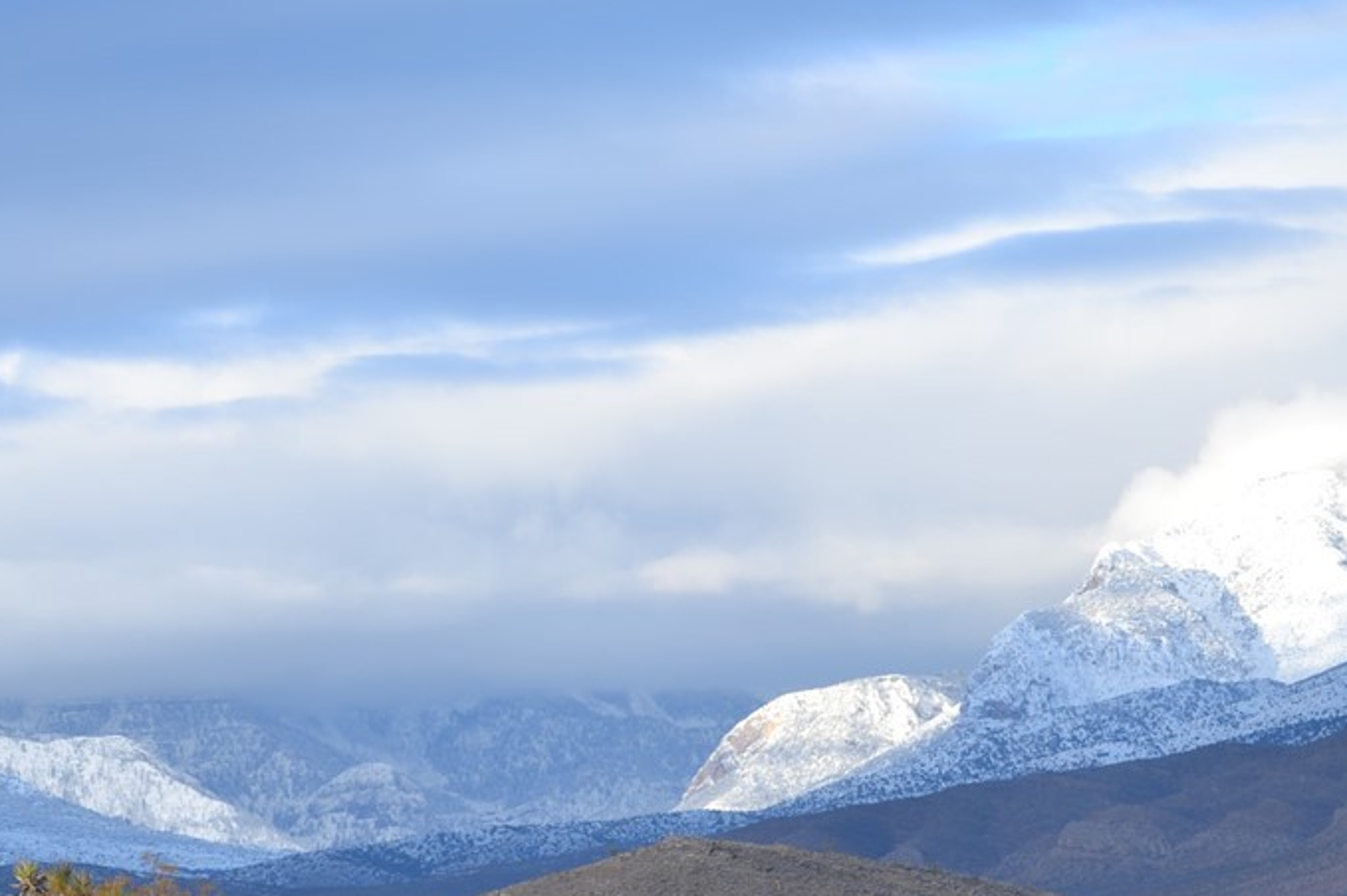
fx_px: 8788
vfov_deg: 5.8
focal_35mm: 235
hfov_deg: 8.8
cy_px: 522
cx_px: 399
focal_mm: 98
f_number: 7.1
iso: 100
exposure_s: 1/200
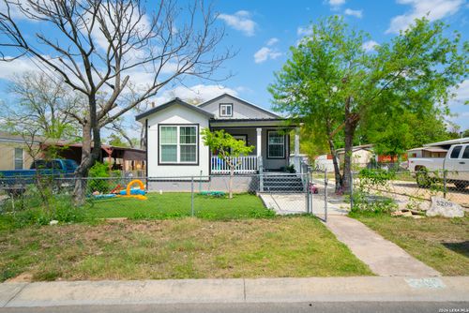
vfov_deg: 53.2
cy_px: 156
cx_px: 234
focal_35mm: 24
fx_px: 313
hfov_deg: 73.7
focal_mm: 24
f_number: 8
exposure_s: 1/5000
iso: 125
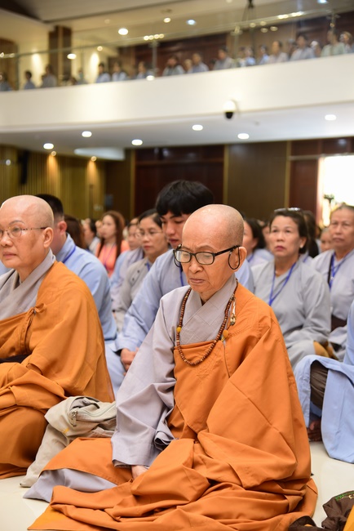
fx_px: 810
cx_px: 177
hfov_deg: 24.6
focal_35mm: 55
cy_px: 266
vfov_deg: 36.2
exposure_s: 1/50
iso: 800
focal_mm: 55
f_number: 4
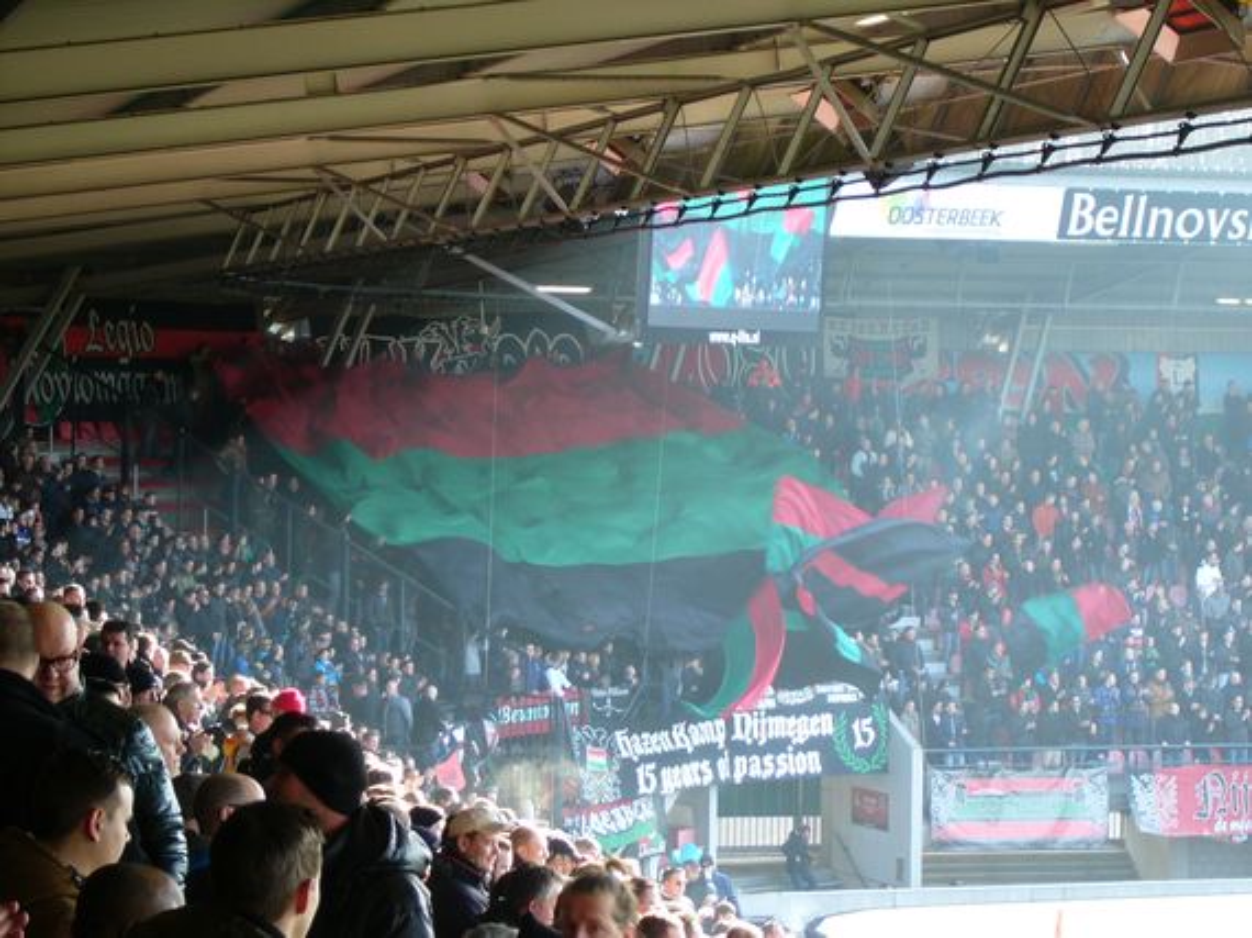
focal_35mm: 105
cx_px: 626
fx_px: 3796
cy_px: 469
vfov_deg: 14.1
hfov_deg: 18.7
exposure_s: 1/25
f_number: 4.9
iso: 100
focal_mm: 17.4
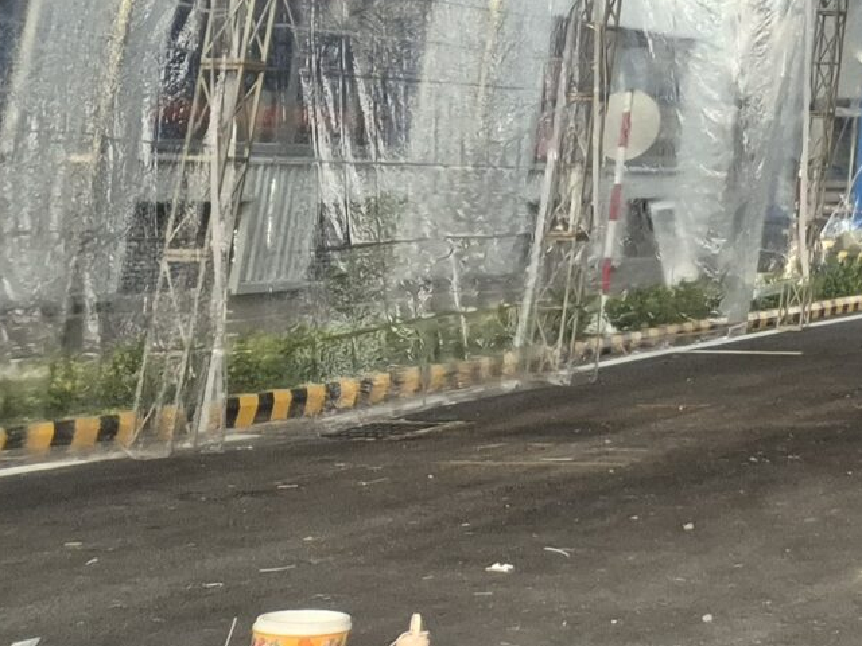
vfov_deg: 13.8
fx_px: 2291
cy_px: -615
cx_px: 1386
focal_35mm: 92
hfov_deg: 18.3
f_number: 1.8
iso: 800
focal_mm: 5.4
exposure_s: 1/100
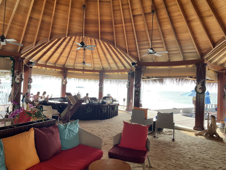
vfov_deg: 53.1
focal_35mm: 26
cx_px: 113
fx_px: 170
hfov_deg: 67.3
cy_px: 85
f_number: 1.6
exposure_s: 1/716
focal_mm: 4.2
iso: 32
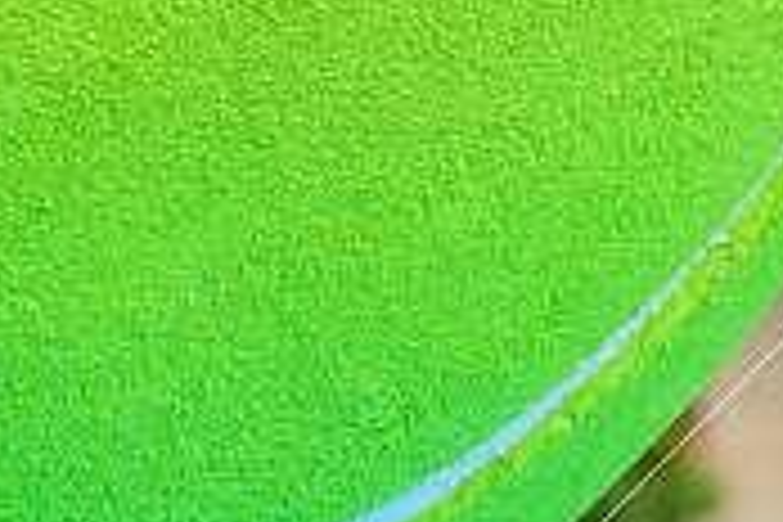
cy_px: -878
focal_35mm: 1299
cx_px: -652
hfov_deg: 1.6
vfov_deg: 1.1
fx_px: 28251
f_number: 5.6
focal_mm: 116
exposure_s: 1/640
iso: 160
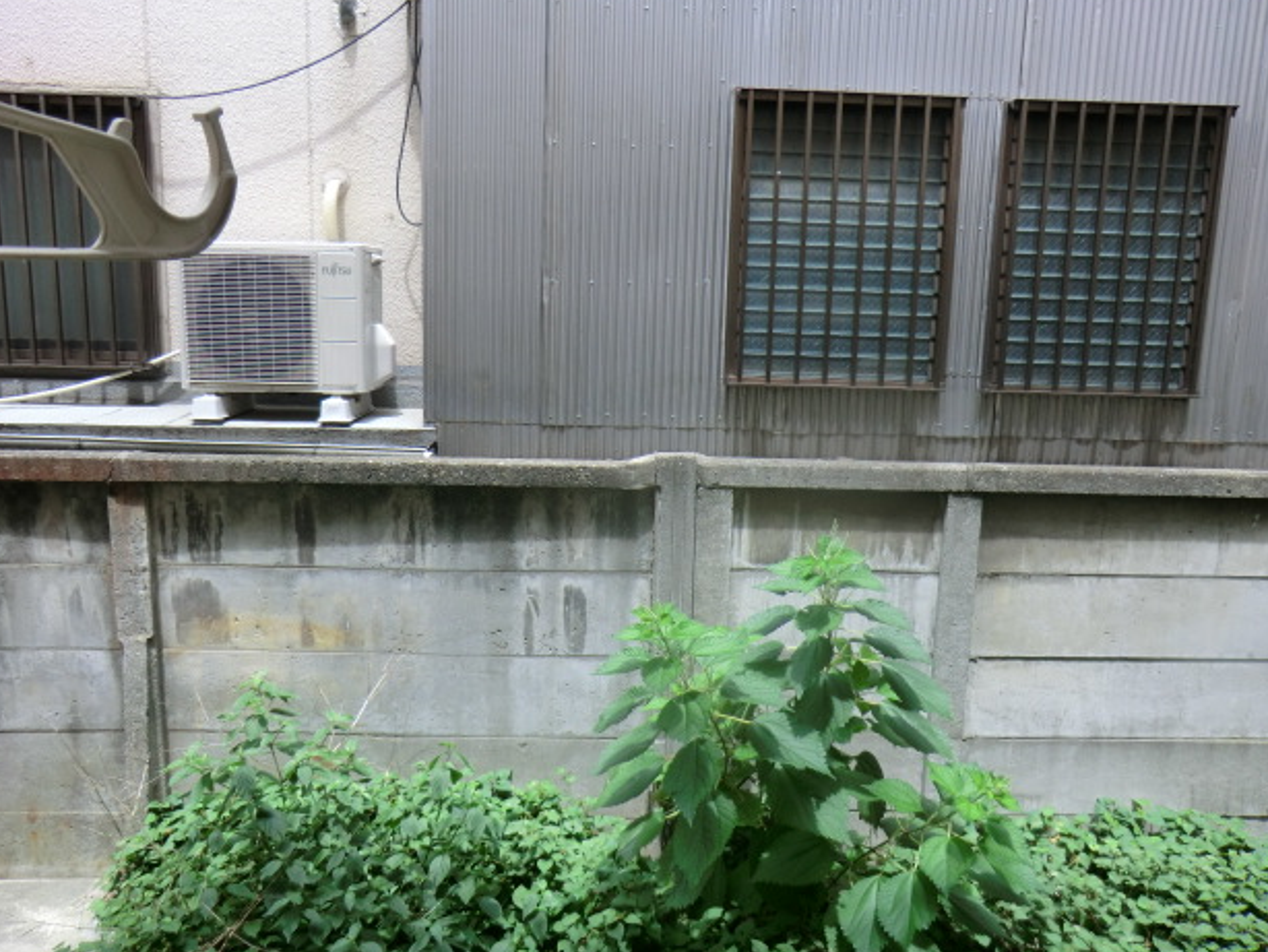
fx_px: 916
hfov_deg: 69.4
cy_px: 465
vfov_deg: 54.9
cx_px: 632
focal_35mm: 25
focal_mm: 4.3
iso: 80
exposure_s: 1/250
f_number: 3.2
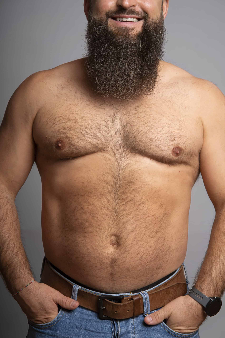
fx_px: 703
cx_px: 112
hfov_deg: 18.2
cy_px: 169
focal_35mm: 75
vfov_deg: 27.0
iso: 100
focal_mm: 75
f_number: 7.1
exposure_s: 1/160
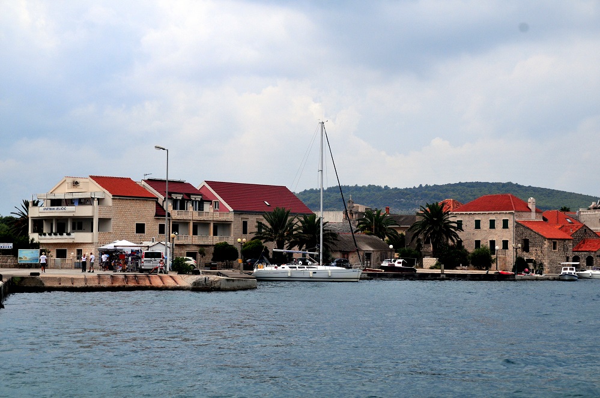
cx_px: 300
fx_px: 1248
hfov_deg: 27.0
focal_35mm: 75
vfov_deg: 18.1
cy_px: 199
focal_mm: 50
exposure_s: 1/1250
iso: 250
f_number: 6.3
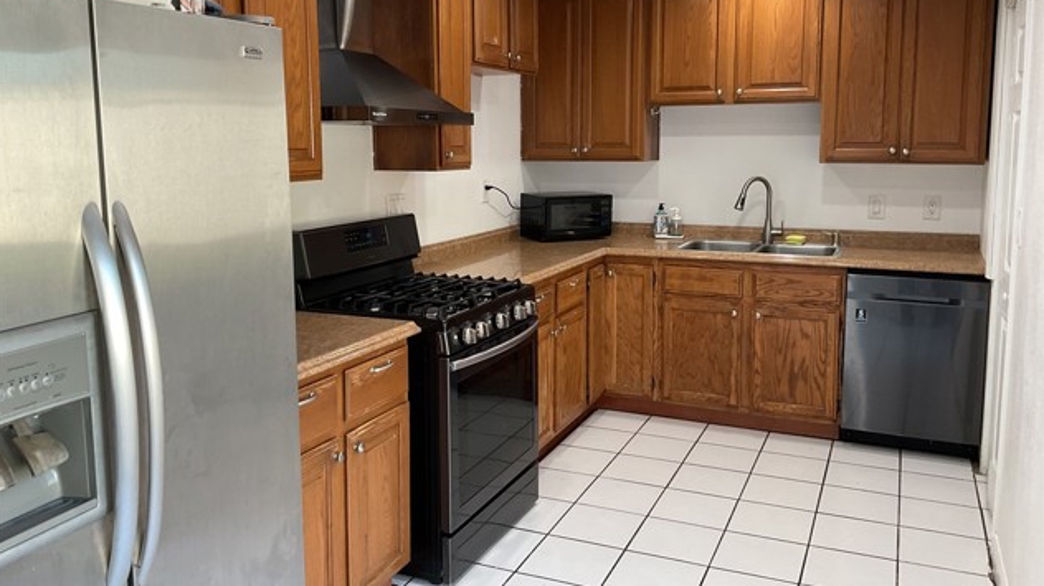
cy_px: 243
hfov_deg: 61.0
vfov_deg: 36.5
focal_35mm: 32
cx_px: 524
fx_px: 886
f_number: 1.8
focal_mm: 3
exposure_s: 1/60
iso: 50
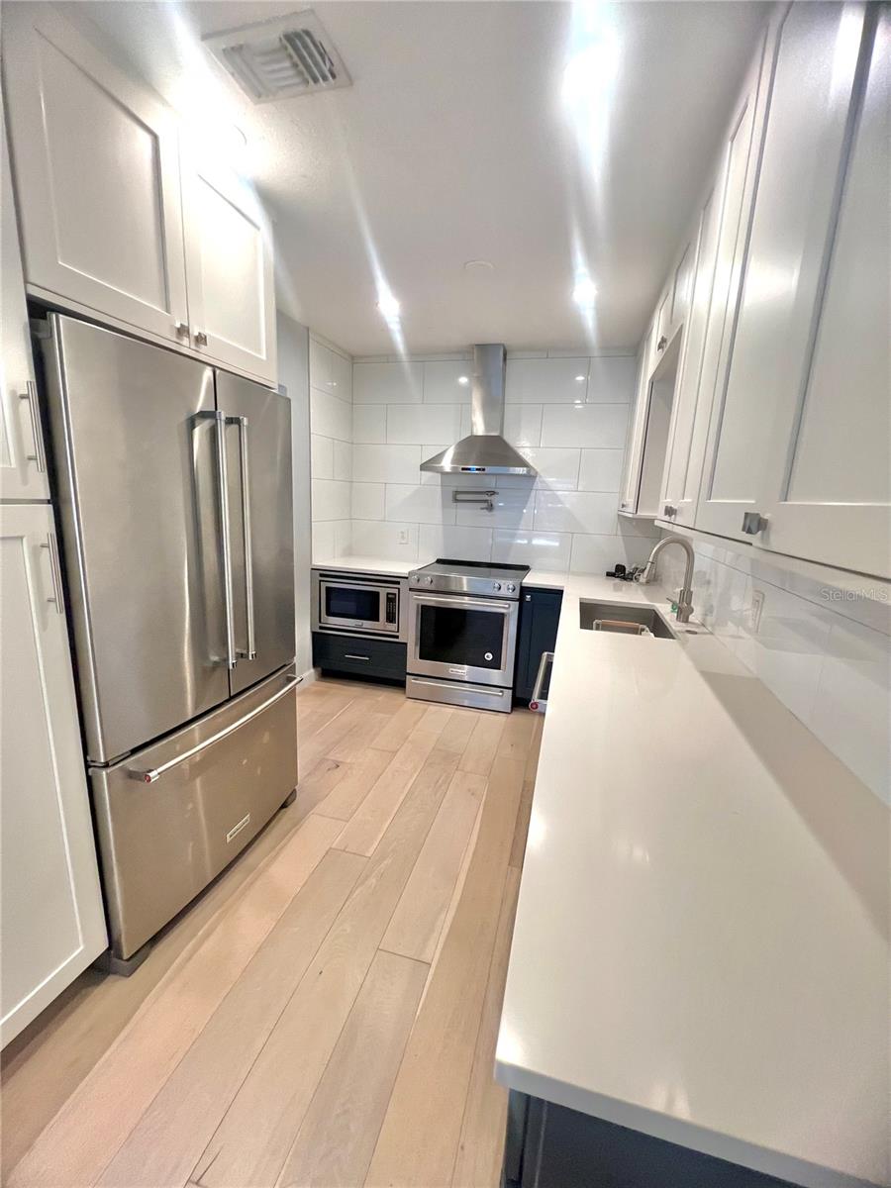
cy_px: 594
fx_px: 446
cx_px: 446
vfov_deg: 106.2
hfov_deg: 89.9
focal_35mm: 13
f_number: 1.8
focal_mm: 1.57
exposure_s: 1/120
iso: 250
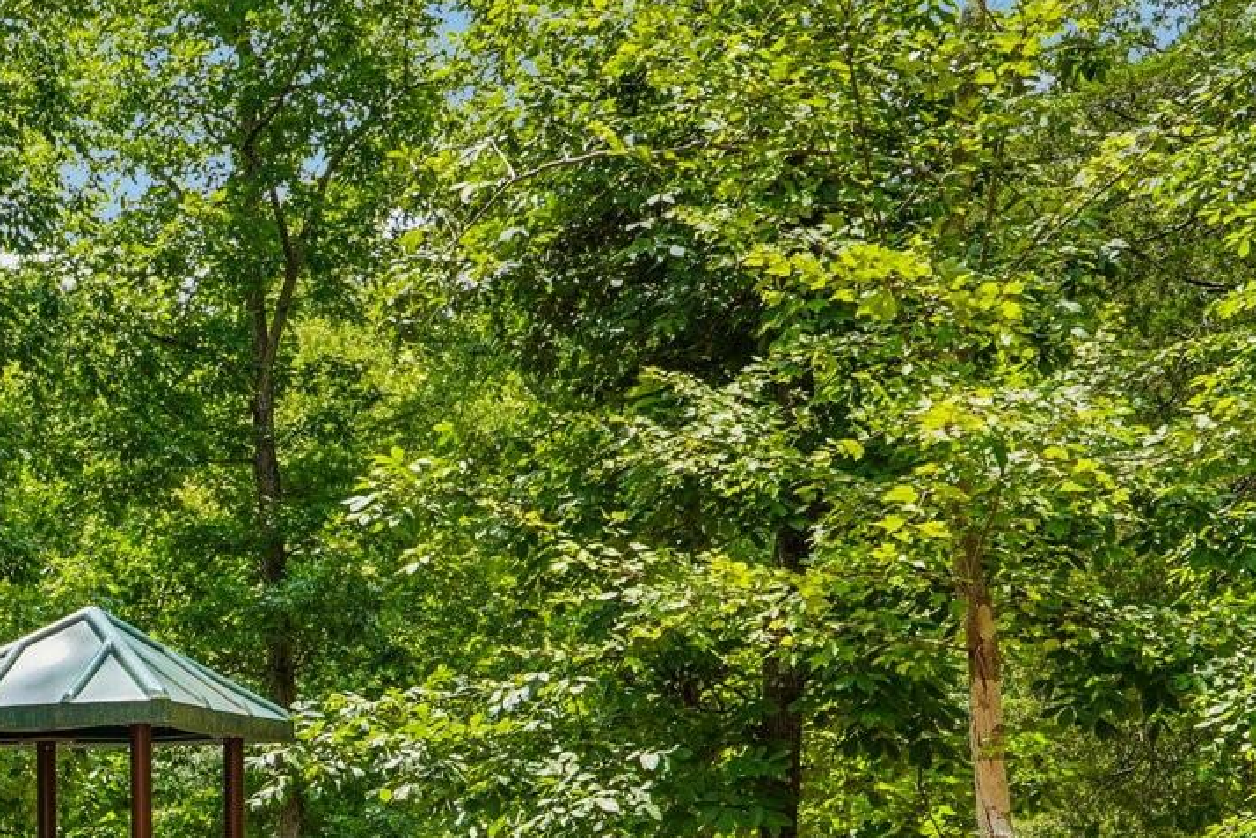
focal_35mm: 86
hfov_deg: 22.0
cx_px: -216
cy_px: 929
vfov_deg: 15.5
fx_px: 3000
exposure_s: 1/90
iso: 100
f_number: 8
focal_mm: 20
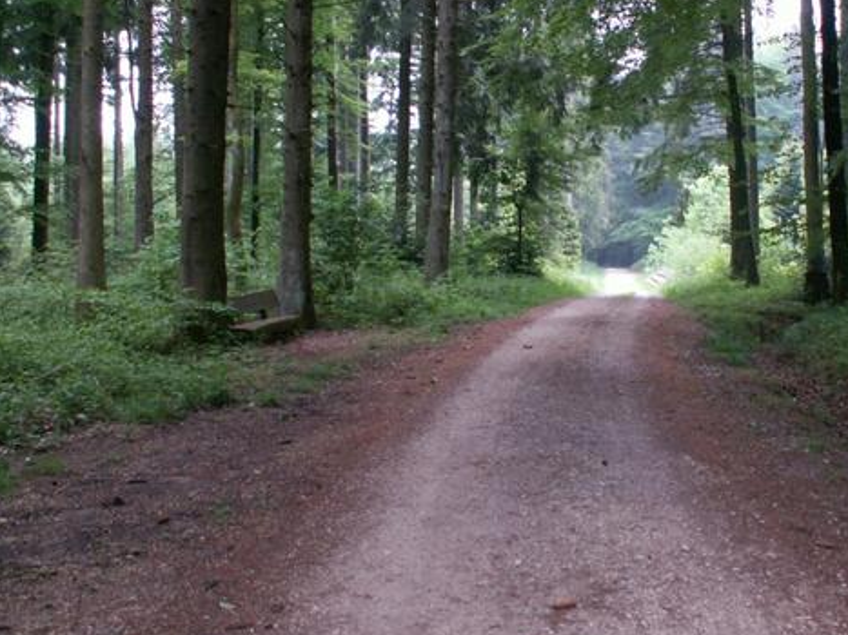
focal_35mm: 48
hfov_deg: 39.1
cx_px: 576
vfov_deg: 30.2
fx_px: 1176
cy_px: 249
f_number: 2.8
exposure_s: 1/40
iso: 80
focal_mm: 5.86
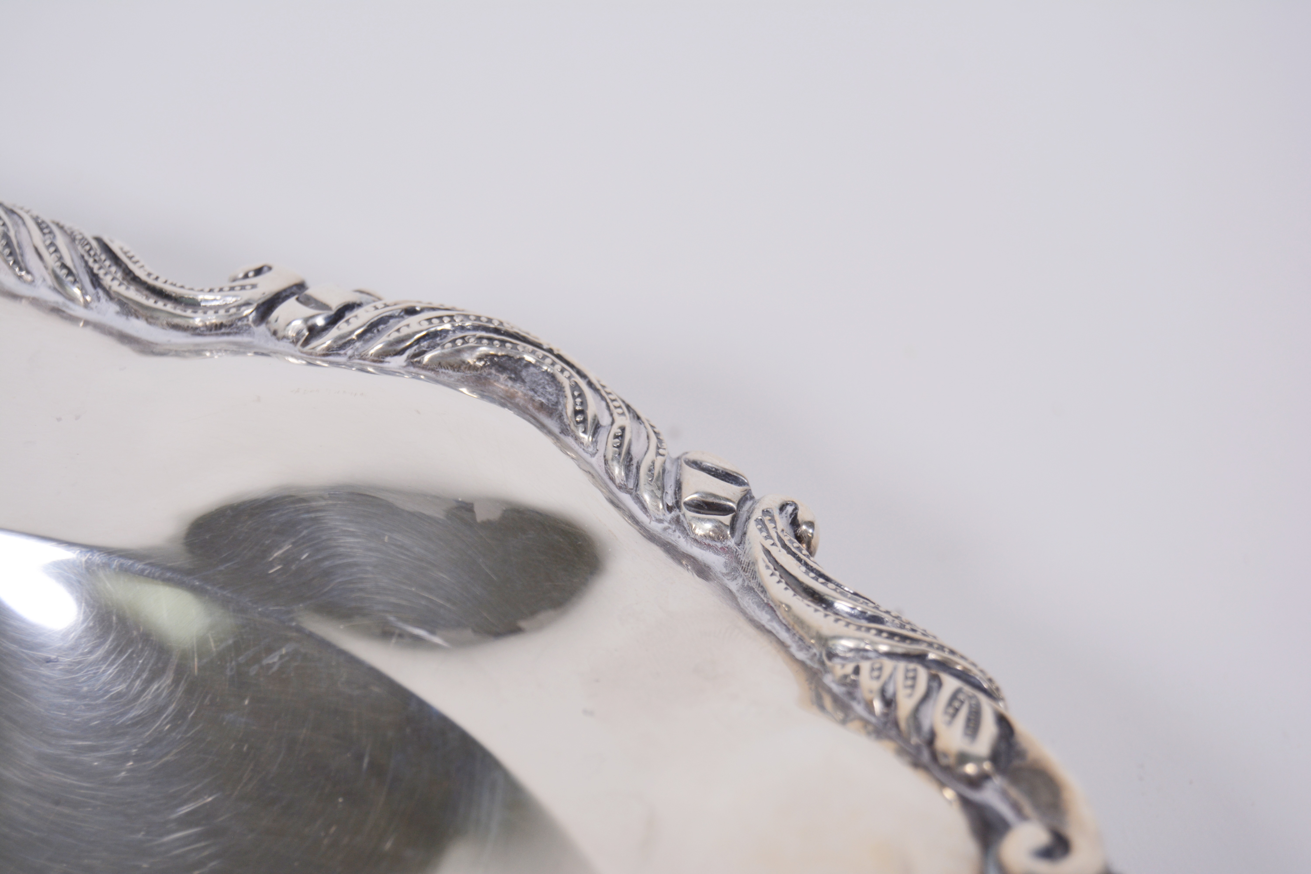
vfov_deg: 16.6
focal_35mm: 82
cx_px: 656
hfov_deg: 24.6
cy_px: 437
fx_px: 3004
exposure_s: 1/160
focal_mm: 55
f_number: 6.3
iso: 200
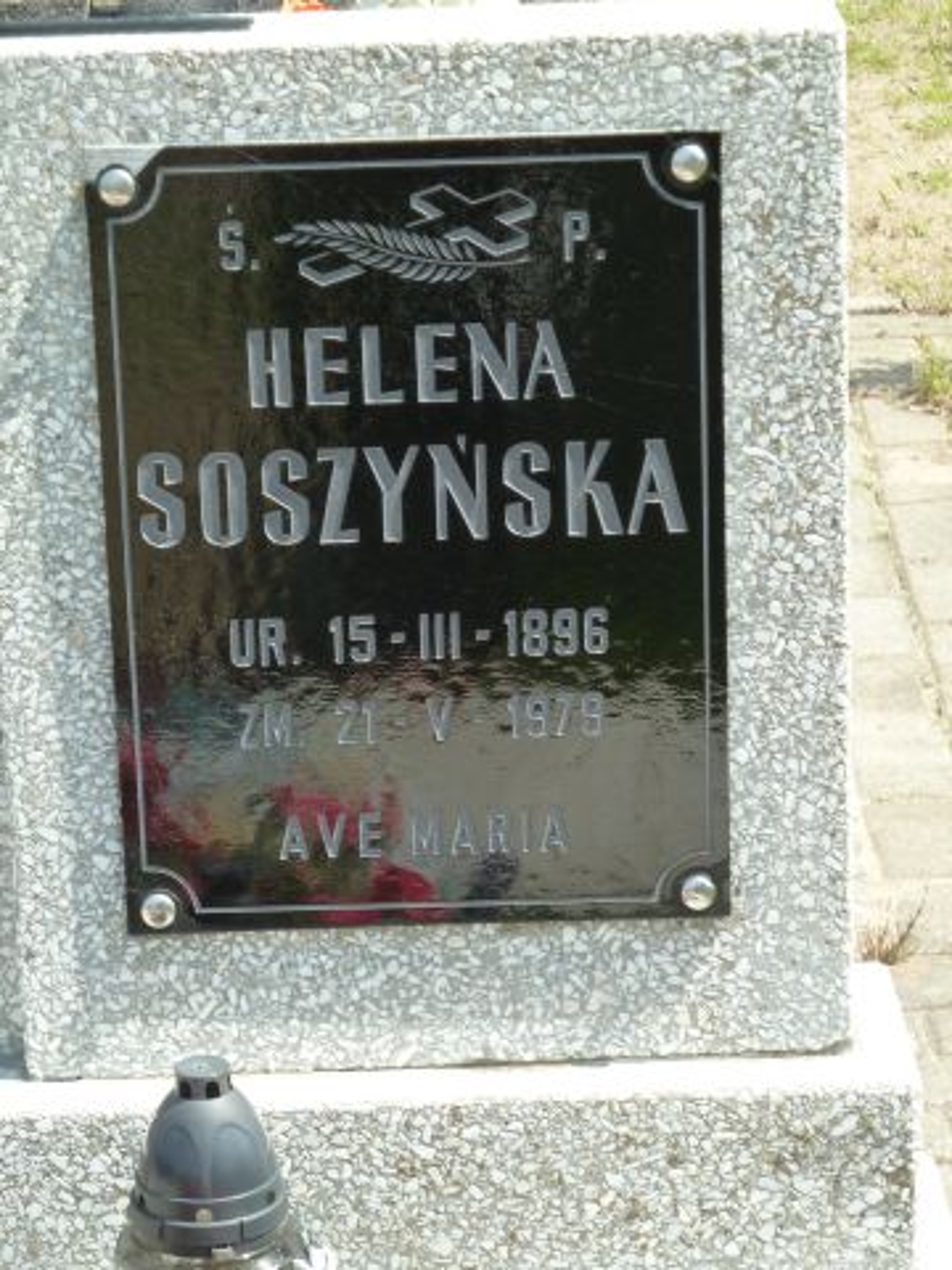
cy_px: 635
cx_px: 476
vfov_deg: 15.4
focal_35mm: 128
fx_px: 4694
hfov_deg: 11.6
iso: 125
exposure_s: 1/160
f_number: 4.4
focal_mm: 21
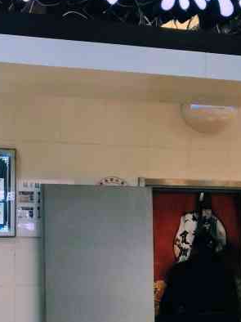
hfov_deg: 22.2
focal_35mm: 64
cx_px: 14
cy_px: 225
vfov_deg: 30.0
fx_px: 595
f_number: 1.75
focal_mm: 4.75
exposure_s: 1/213
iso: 112
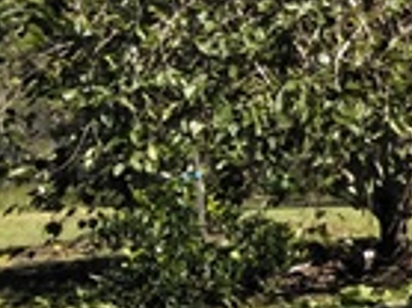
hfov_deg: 12.1
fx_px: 1368
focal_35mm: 115
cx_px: 1103
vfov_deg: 12.9
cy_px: 160
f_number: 2.2
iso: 37
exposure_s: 1/683
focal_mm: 3.46
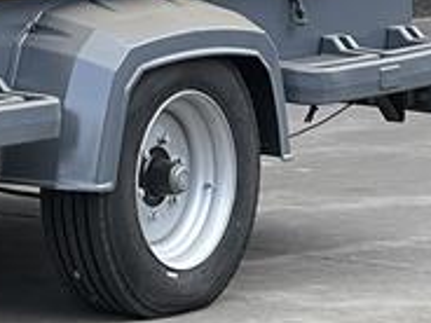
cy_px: -110
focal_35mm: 279
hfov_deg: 6.9
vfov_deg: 5.3
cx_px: -410
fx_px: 3474
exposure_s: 1/145
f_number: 2.2
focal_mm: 7.5
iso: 20
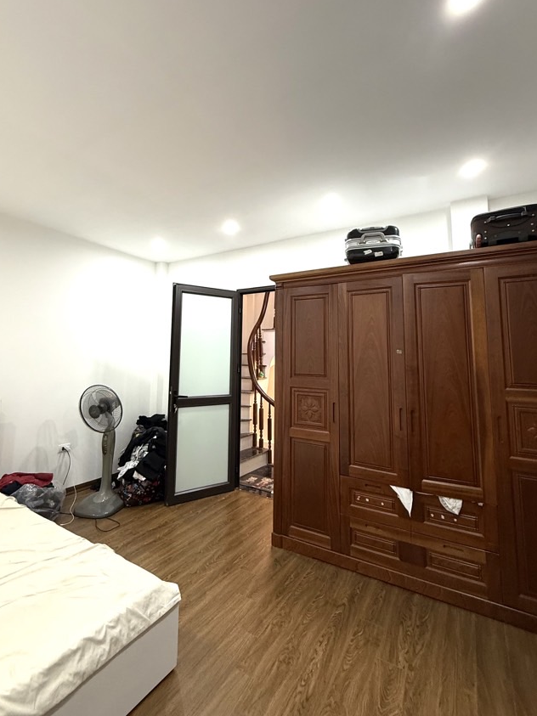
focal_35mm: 17
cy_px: 322
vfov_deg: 90.7
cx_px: 246
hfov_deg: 74.6
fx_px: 352
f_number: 2.2
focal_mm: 2.22
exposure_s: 1/50
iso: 200
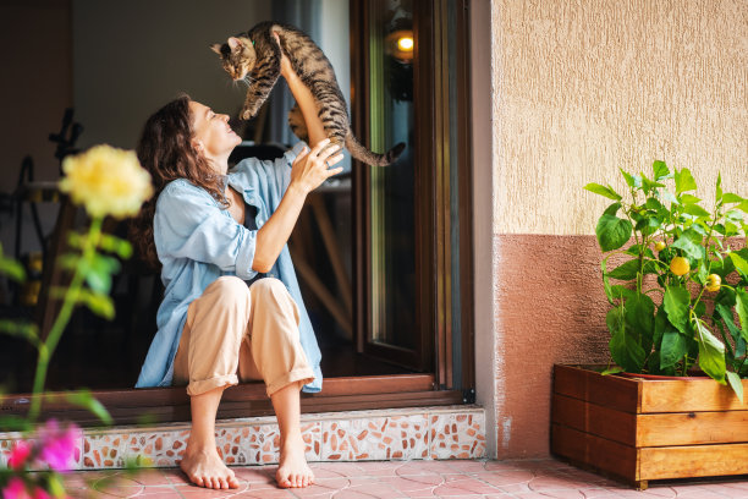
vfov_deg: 24.6
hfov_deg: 36.2
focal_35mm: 55
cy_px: 250
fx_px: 1143
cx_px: 374
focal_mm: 55
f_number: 1.8
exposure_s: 1/320
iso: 200
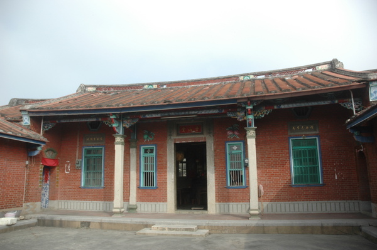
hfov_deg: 67.4
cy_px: 125
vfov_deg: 47.9
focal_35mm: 27
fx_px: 283
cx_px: 188
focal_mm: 18
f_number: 4.5
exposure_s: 1/800
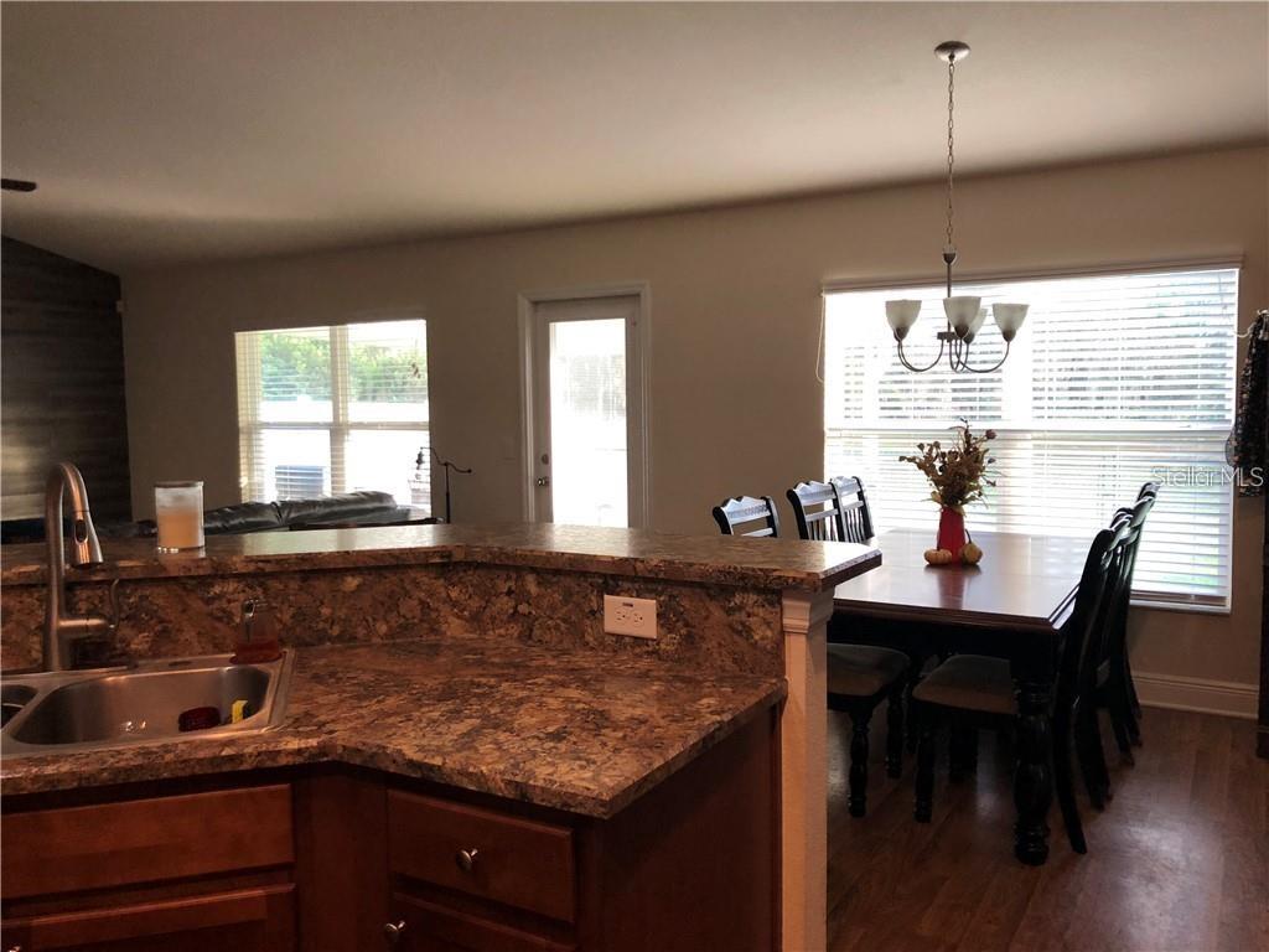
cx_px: 634
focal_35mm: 28
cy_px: 476
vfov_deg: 49.7
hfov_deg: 63.4
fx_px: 1026
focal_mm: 3.99
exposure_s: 1/30
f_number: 1.8
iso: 40
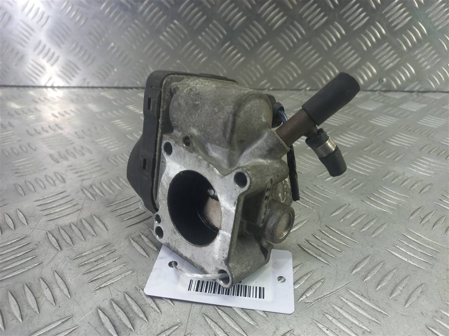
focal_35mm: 25
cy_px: 168
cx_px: 224
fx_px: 324
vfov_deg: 54.9
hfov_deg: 69.4
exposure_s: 1/50
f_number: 1.8
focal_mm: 4.6
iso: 64
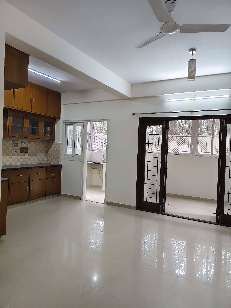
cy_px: 154
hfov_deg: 56.8
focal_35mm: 24
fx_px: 214
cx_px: 116
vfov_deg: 71.6
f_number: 1.88
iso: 1085
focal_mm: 5.56
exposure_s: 1/100
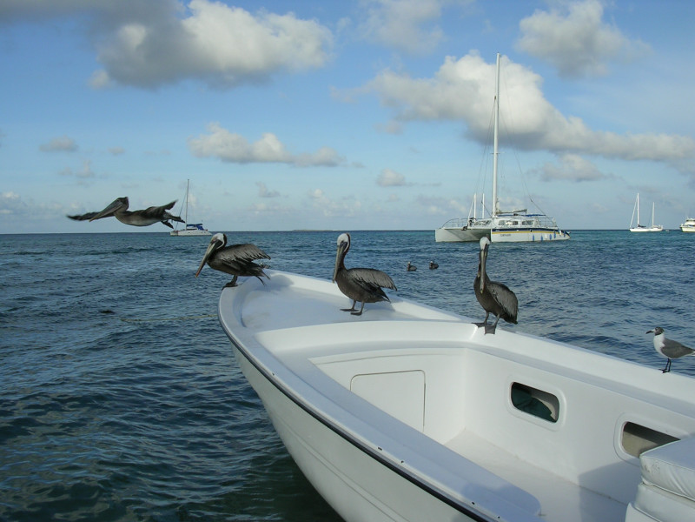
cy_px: 261
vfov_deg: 37.7
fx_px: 763
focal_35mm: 38
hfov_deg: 49.0
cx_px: 348
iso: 50
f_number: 5.6
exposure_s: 1/390
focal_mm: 5.8
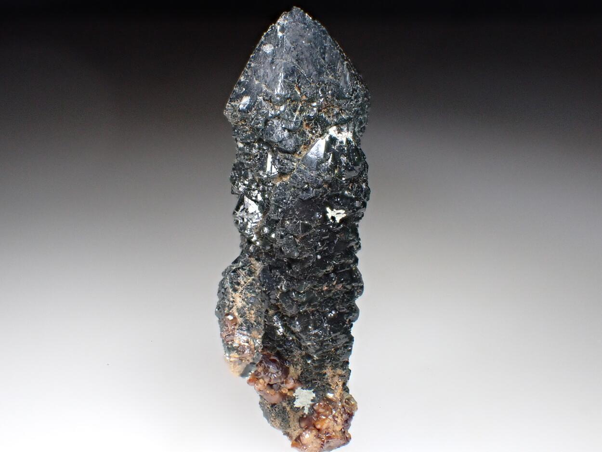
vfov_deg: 30.9
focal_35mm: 47
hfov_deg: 40.4
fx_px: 818
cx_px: 301
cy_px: 226
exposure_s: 1/200
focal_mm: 8.4
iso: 500
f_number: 4.5
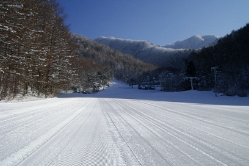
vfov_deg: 33.4
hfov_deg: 48.4
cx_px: 134
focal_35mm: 40
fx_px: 277
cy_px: 78
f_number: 4.3
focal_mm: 5.8
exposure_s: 1/800
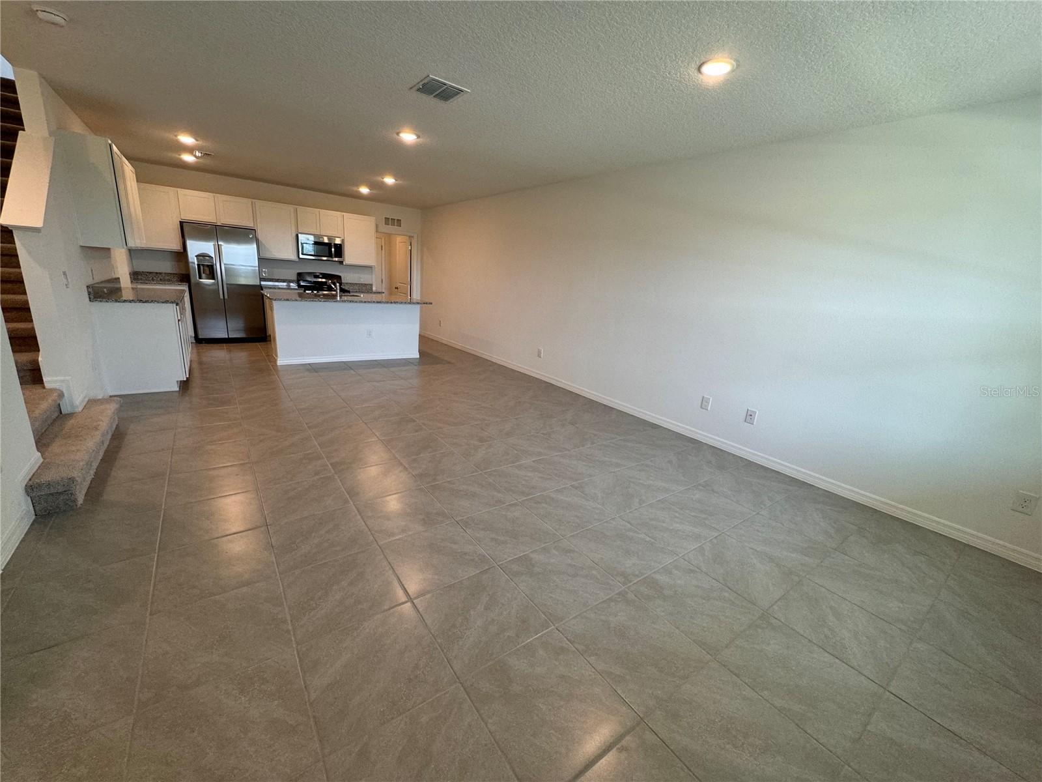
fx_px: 421
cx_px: 521
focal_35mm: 14
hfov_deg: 102.1
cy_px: 391
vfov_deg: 85.7
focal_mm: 2.22
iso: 160
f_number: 2.2
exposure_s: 1/120
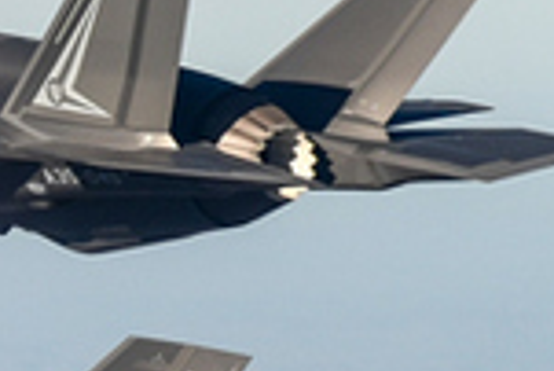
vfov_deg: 4.7
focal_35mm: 296
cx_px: -305
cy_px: 152
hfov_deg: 6.8
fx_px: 4559
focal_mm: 70
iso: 100
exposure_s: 1/640
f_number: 7.1
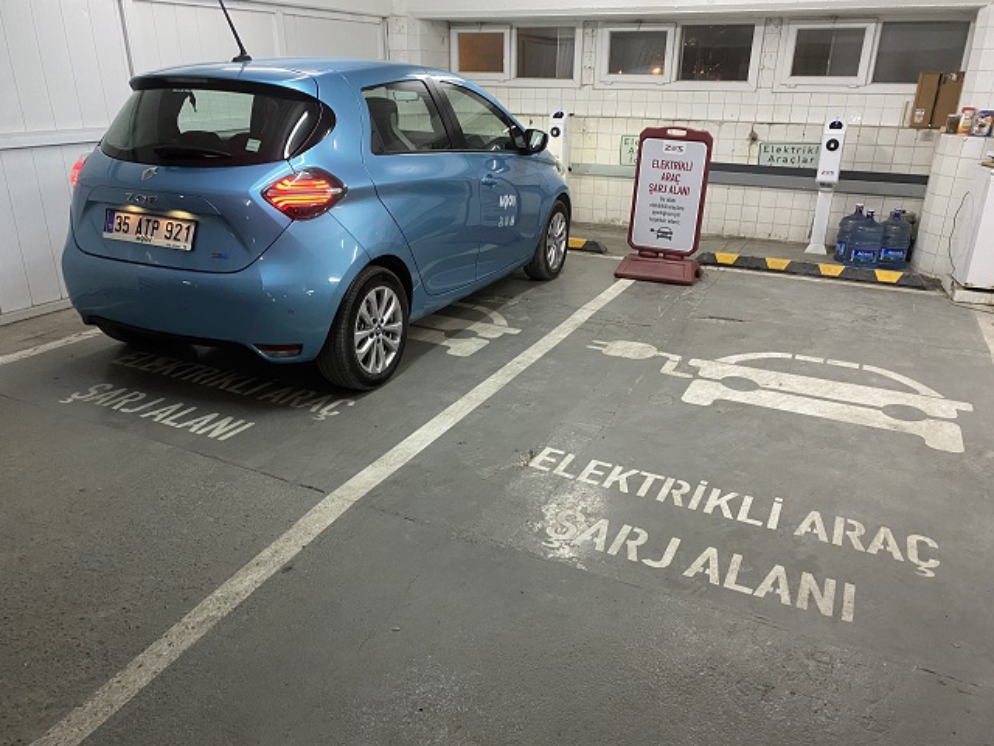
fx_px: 747
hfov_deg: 67.3
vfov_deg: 53.1
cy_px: 373
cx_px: 497
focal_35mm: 26
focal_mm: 4.25
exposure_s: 1/50
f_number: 1.8
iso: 250
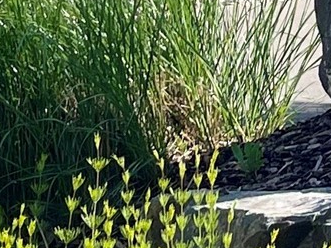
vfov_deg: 8.8
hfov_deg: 10.3
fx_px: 1539
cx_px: 840
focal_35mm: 161
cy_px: -229
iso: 32
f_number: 1.6
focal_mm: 5.1
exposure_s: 1/1976
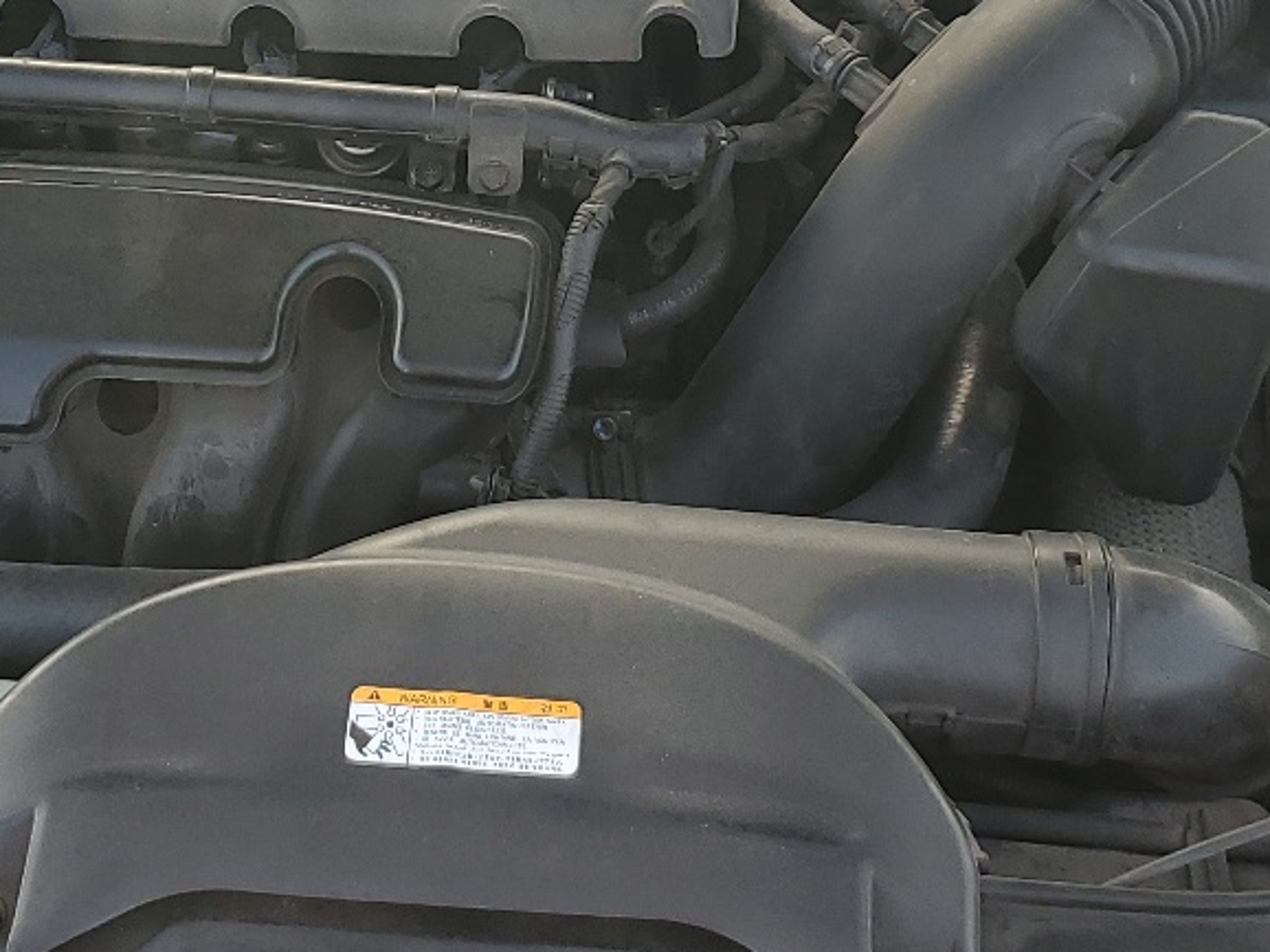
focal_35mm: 72
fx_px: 2640
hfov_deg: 27.0
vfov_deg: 20.1
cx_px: 587
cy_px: 119
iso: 50
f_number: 1.5
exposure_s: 1/250
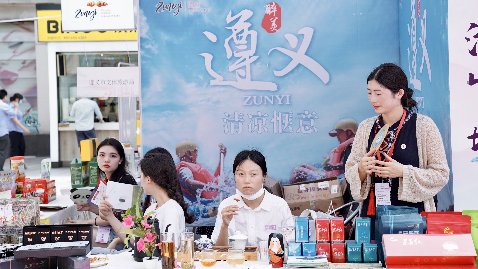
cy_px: 125
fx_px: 824
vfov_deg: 18.5
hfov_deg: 32.4
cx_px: 239
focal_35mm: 65
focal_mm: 62
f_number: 5
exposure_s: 1/160
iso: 200
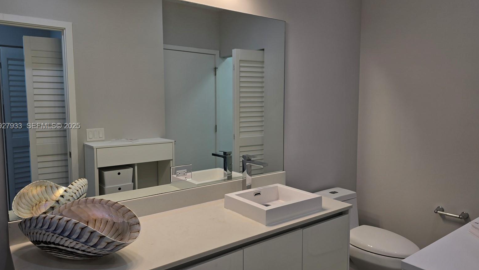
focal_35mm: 26
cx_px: 232
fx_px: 330
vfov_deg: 44.4
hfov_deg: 71.9
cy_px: 126
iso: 20
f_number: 1.7
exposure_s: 1/120
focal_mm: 6.3
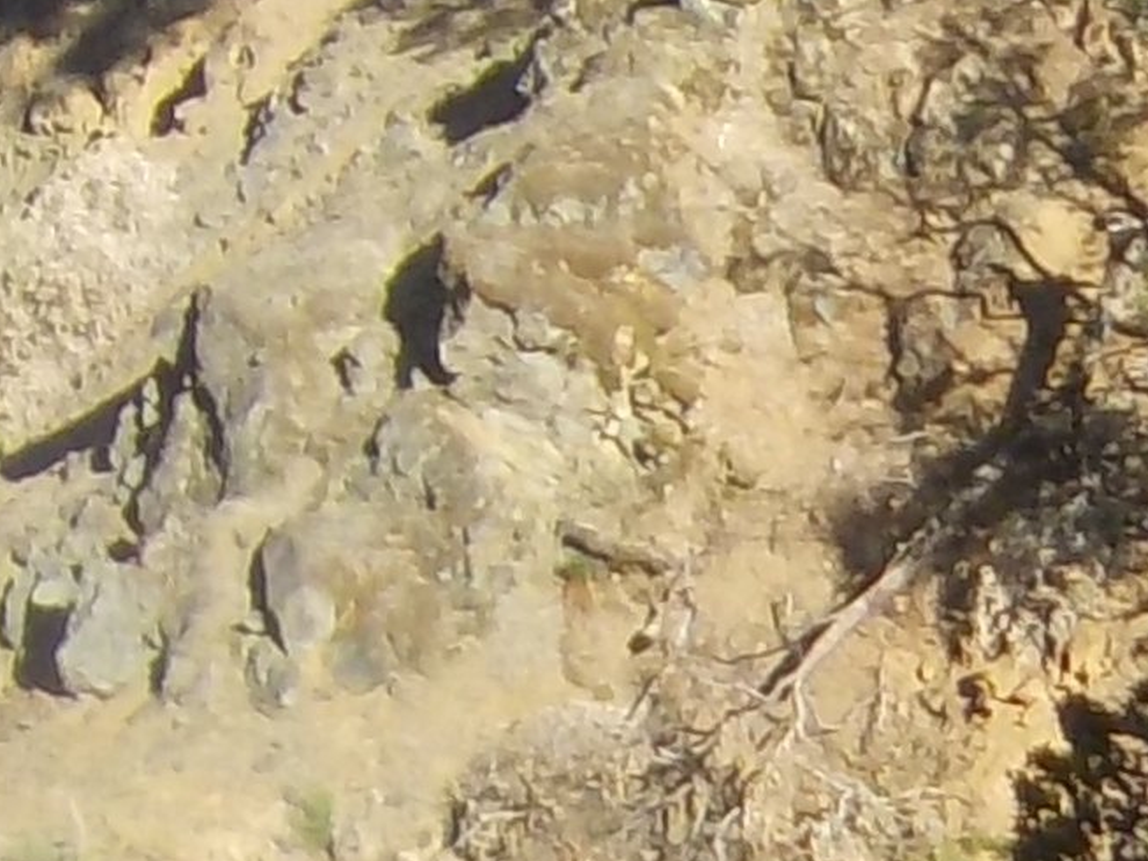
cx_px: -1399
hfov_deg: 9.4
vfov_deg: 7.6
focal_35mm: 191
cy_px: -620
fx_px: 6335
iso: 125
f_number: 3.3
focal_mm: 4.1
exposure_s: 1/640
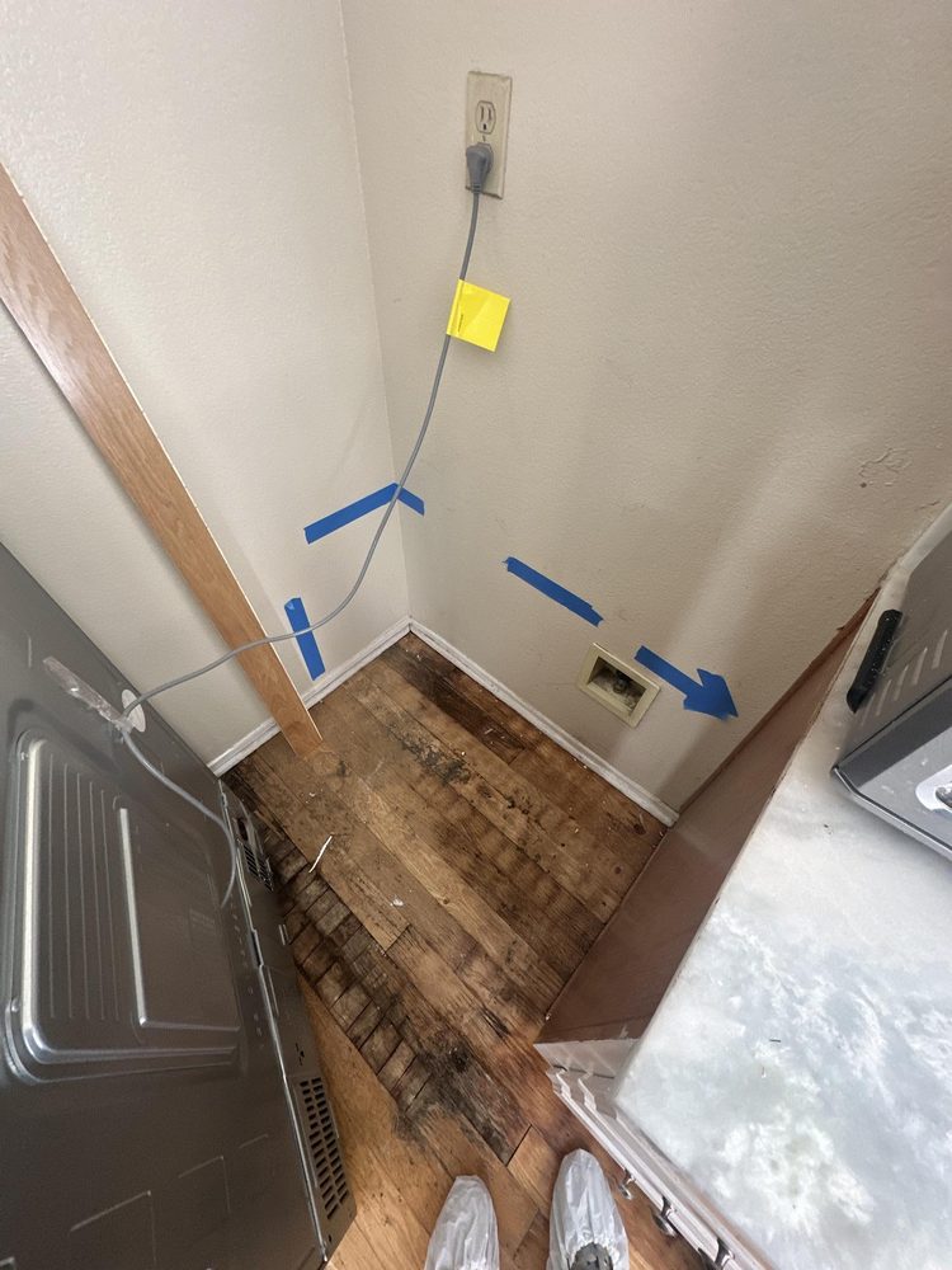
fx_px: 513
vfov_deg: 102.1
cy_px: 635
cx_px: 476
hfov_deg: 85.7
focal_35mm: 14
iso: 200
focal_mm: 2.22
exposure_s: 1/99
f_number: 2.2
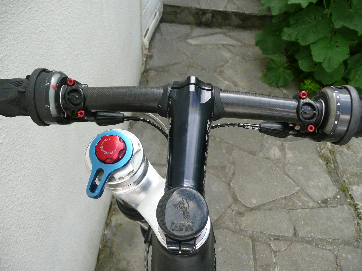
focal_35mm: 28
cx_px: 181
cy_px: 136
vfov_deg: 49.7
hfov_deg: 63.4
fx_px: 293
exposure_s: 1/200
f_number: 3.3
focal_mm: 4.6
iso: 100
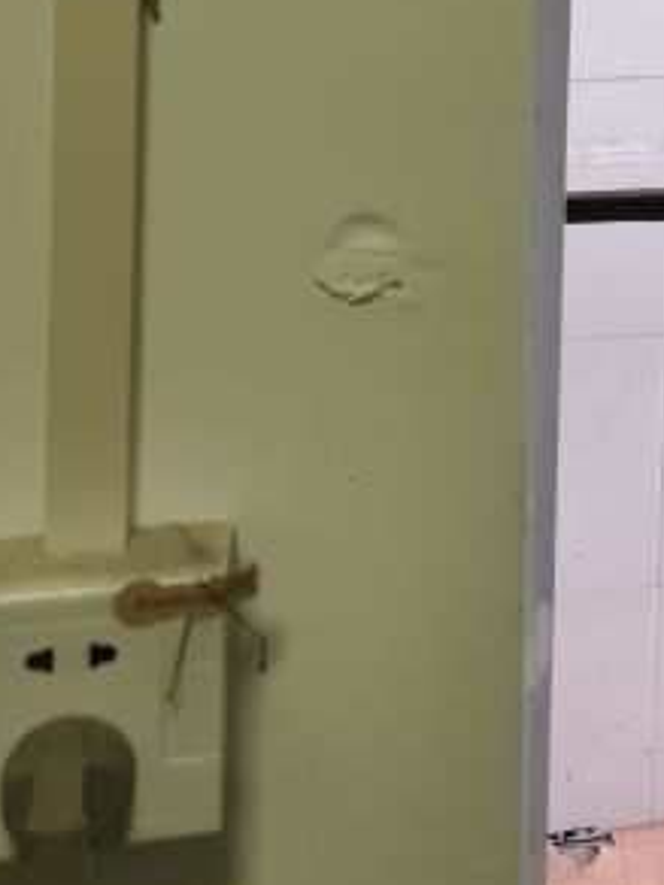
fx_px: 2148
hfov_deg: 15.2
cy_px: -317
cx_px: 1198
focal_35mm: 84
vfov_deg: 20.8
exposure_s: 1/100
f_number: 1.57
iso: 338
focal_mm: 5.6
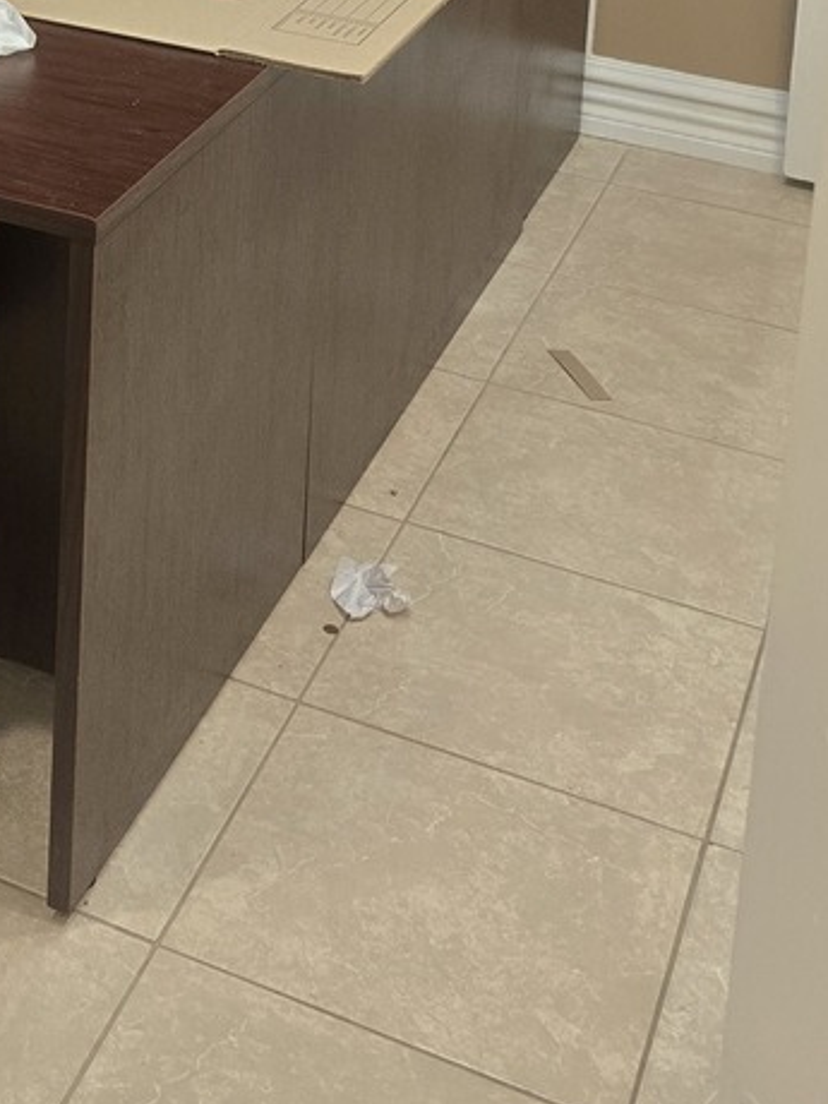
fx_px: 2296
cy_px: -367
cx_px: -233
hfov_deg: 19.0
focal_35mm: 72
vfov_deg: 23.6
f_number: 1.7
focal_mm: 6.3
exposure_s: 1/120
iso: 200
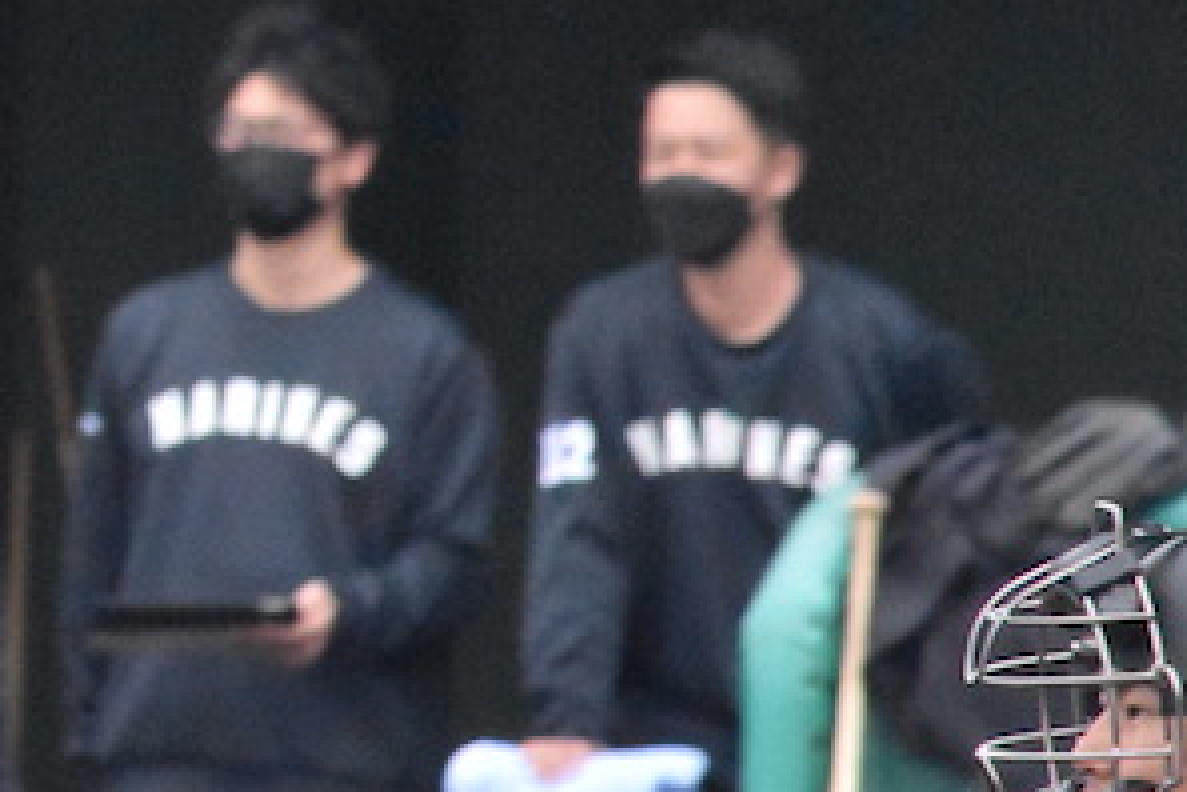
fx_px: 51235
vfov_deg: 0.9
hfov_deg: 1.3
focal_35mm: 1554
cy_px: 146
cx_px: -735
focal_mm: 300
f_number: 11
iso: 10000
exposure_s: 1/4000
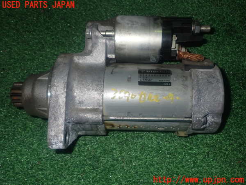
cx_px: 123
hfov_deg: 49.0
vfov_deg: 37.7
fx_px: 270
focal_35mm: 38
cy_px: 92
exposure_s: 1/40
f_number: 8
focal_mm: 6.83
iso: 320
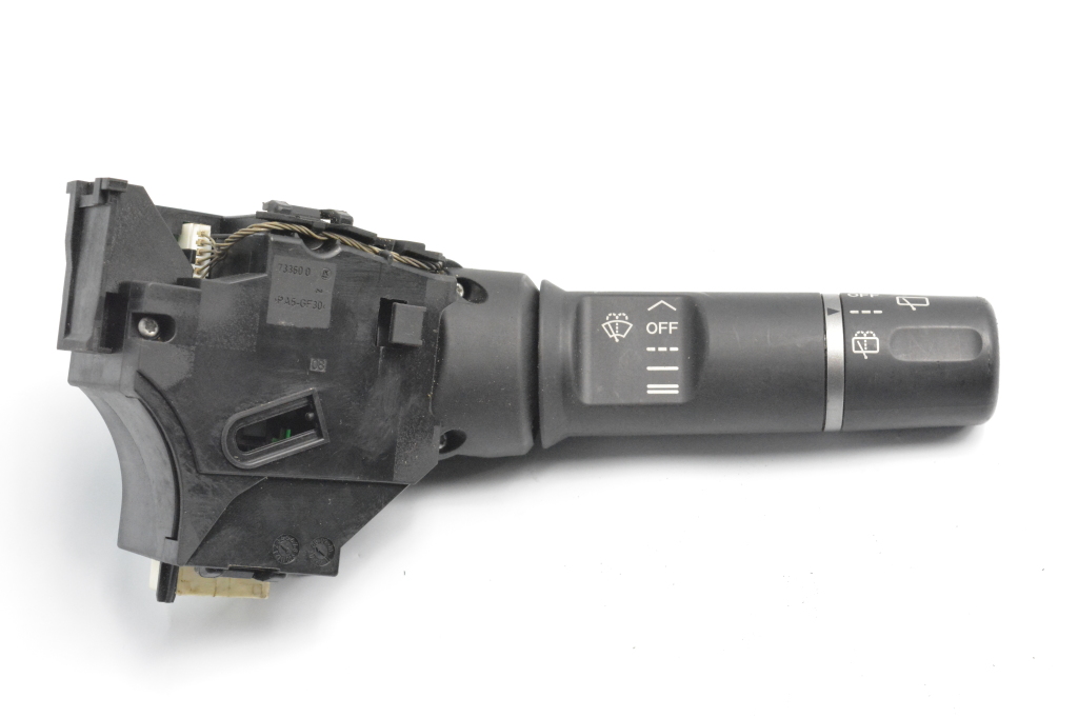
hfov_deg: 24.6
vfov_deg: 16.5
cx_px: 539
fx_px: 2469
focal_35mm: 82
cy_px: 359
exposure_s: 1/320
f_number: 9
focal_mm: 55
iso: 6400
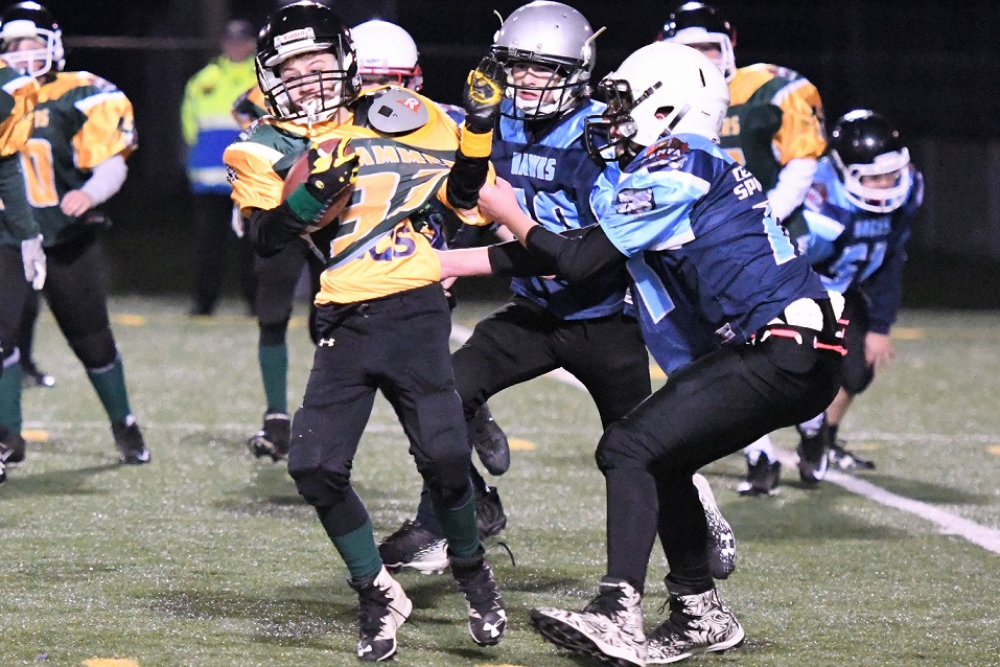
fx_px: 5833
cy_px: 334
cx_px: 500
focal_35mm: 210
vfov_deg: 6.5
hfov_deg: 9.8
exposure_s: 1/1000
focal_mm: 140
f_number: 2.8
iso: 16000
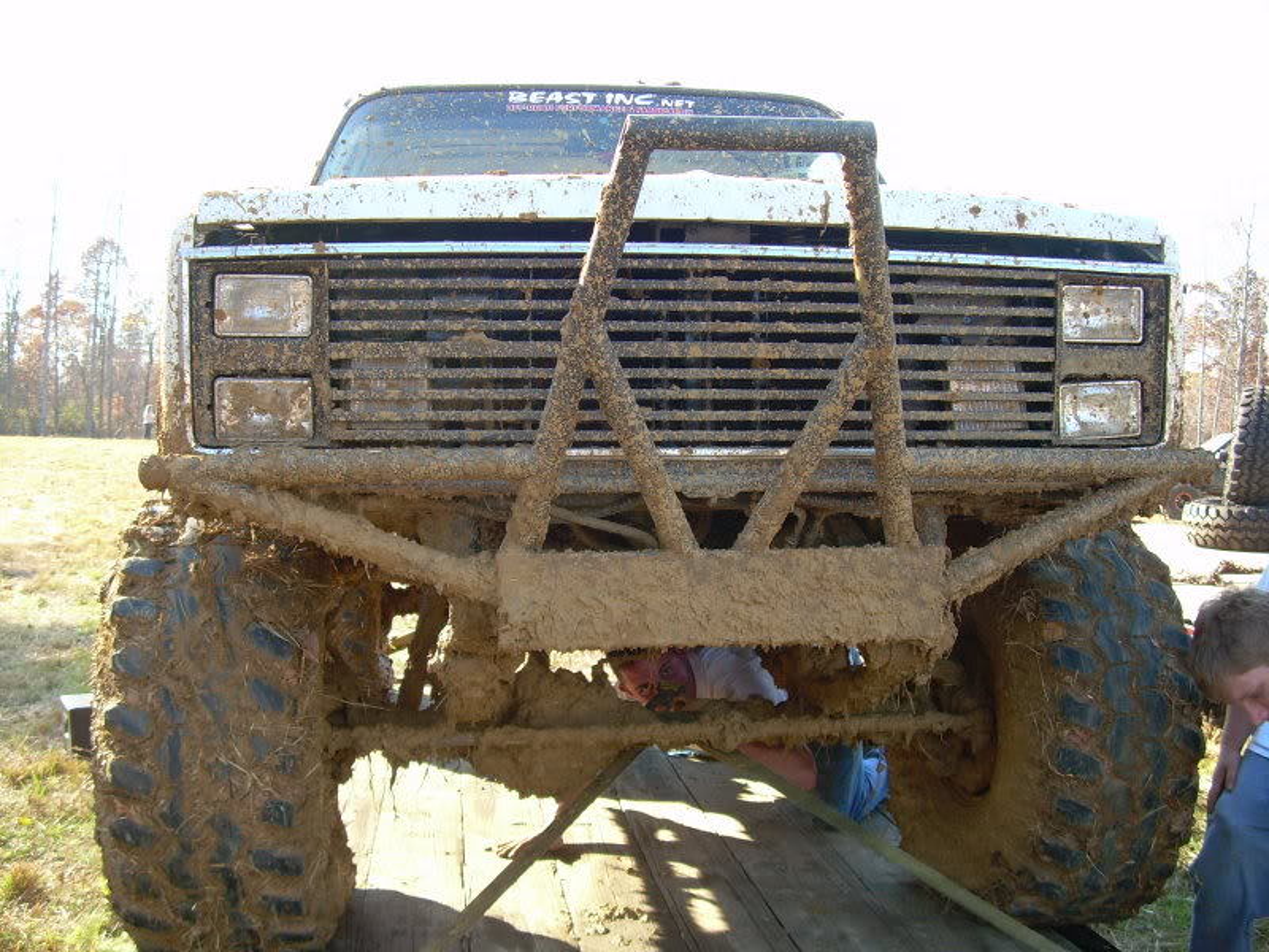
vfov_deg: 37.7
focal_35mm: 38
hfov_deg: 49.0
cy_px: 476
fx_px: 1393
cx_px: 634
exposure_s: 1/193
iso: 92
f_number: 2.8
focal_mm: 6.3
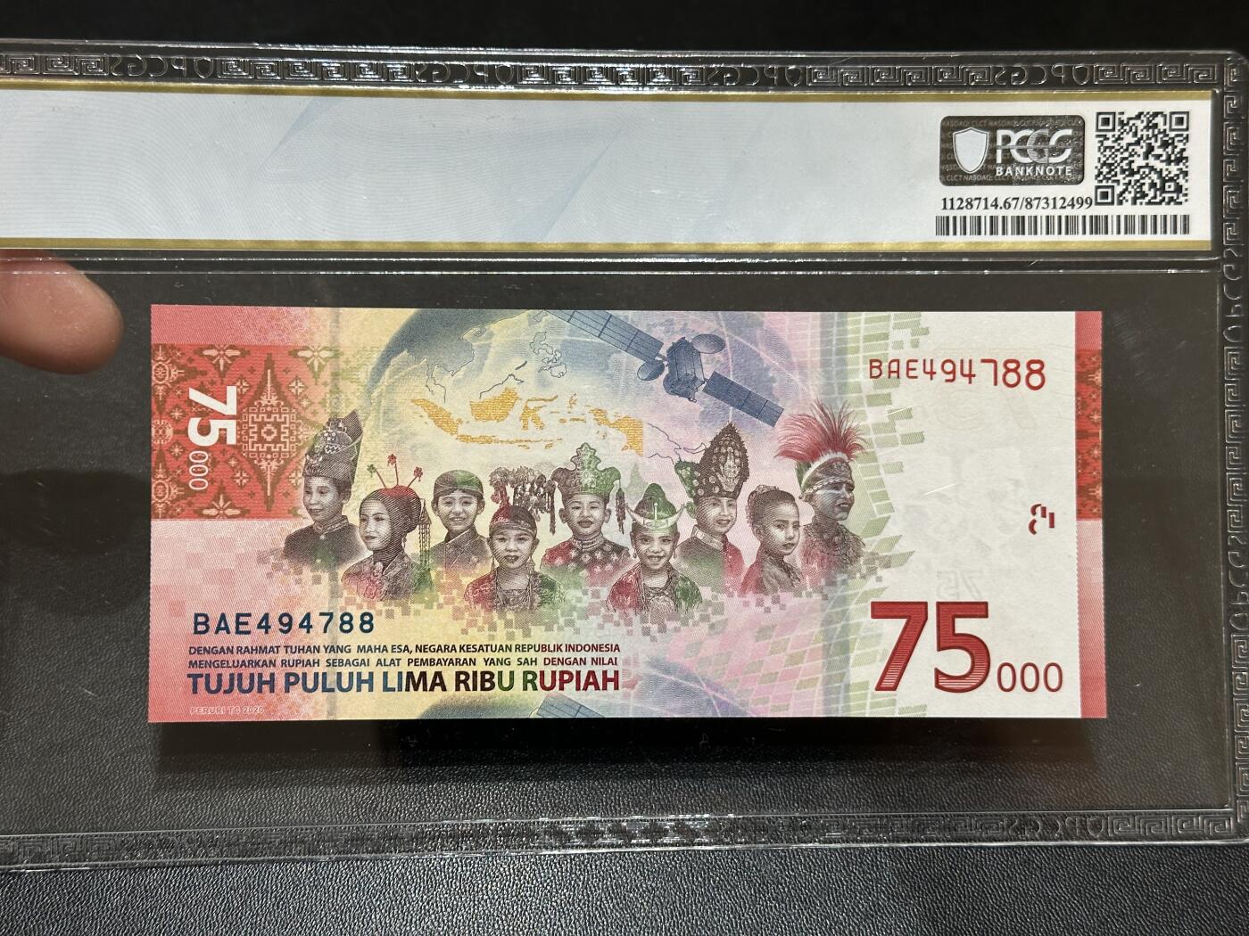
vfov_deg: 30.3
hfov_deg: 39.7
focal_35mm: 48
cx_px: 624
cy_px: 468
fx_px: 1732
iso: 100
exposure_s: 1/50
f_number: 1.78
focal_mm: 6.86
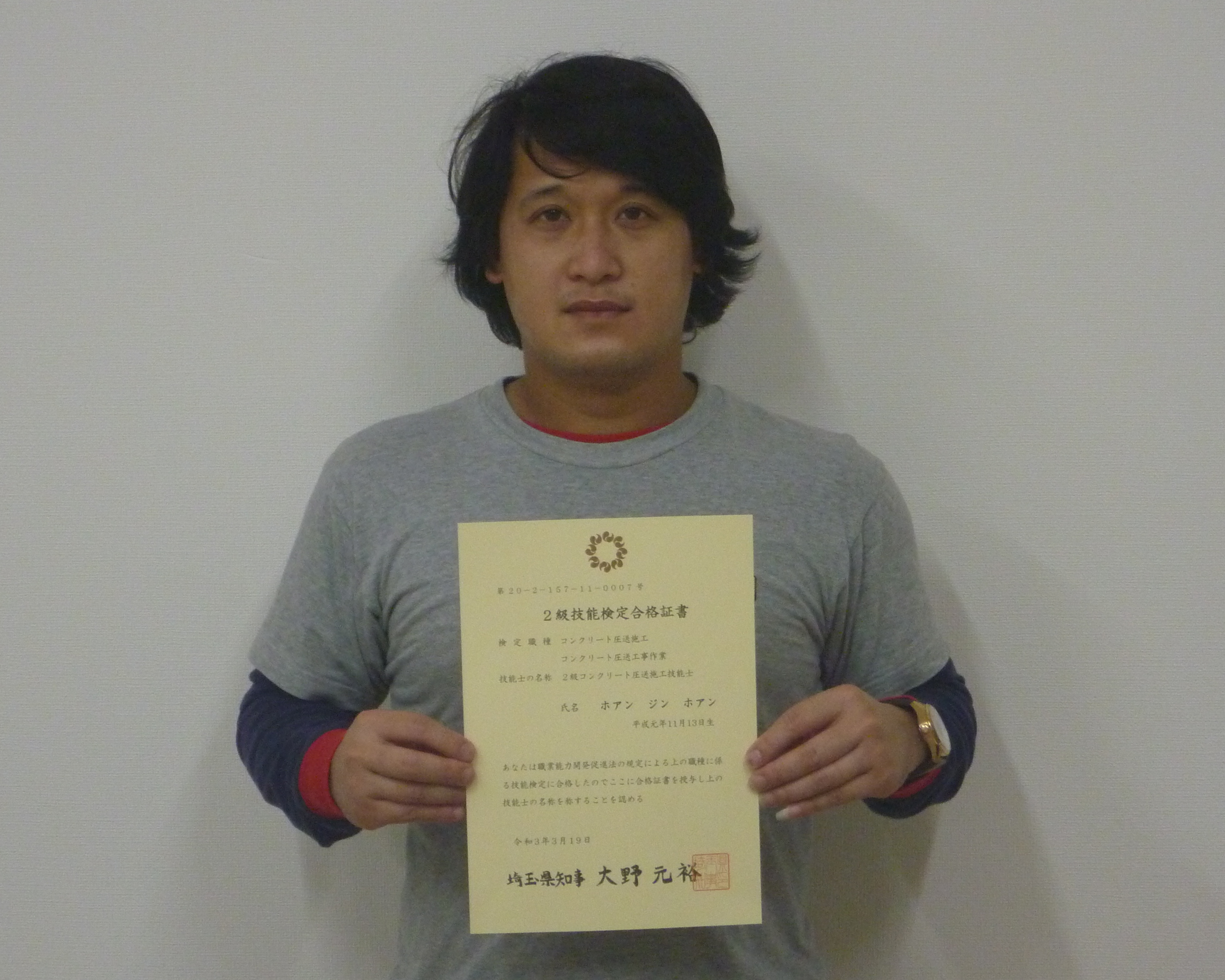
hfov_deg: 23.9
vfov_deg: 19.2
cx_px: 605
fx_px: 2900
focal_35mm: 80
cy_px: 491
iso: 400
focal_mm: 11
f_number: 5.2
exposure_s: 1/40
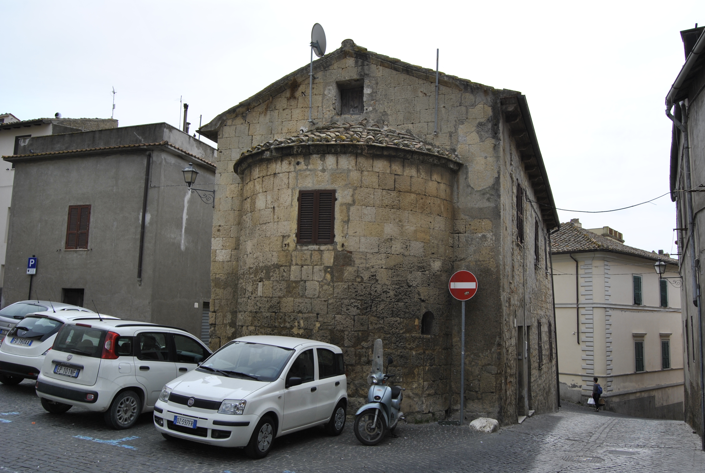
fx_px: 559
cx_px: 352
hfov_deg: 64.4
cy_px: 236
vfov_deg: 45.9
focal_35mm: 28
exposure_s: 1/250
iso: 100
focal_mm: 19
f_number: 7.1
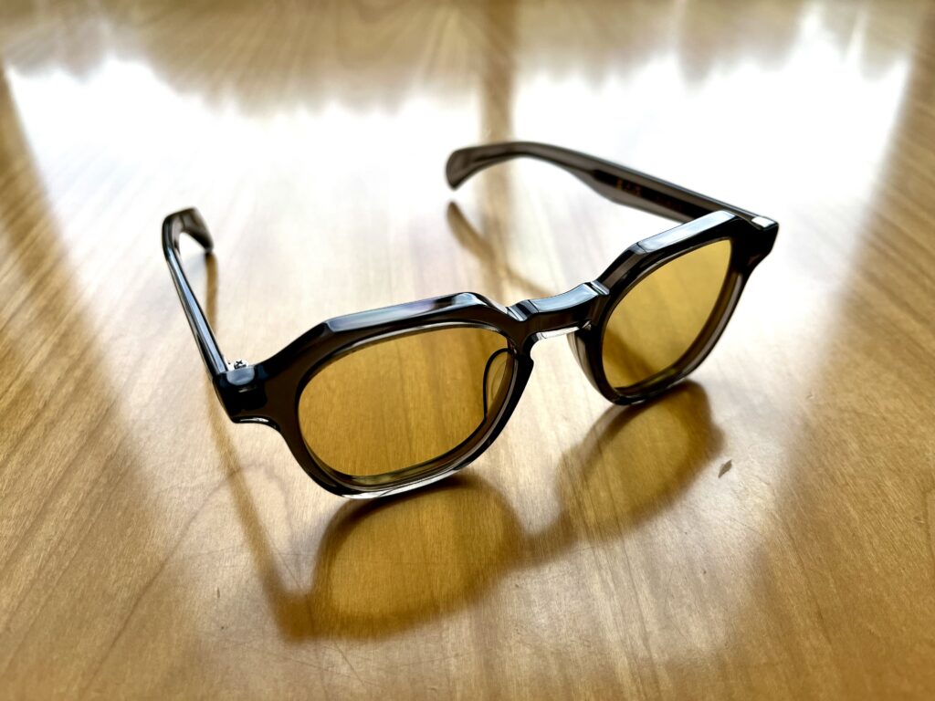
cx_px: 468
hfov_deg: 67.3
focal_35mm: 26
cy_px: 350
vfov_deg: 53.1
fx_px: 702
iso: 50
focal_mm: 5.1
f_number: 1.6
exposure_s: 1/508
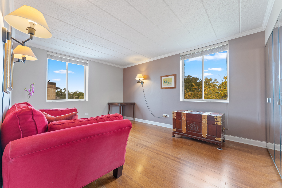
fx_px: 110
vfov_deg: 81.2
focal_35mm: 14
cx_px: 141
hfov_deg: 104.3
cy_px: 94
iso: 640
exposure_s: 1/6
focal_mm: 14
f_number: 7.1
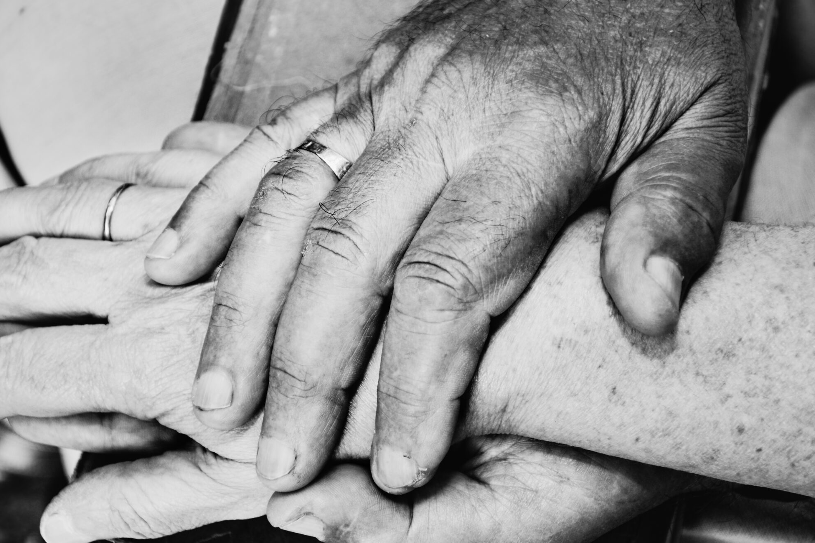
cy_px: 263
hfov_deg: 21.0
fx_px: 2196
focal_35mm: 97
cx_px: 415
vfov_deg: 14.1
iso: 200
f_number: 5
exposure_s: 1/80
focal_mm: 50
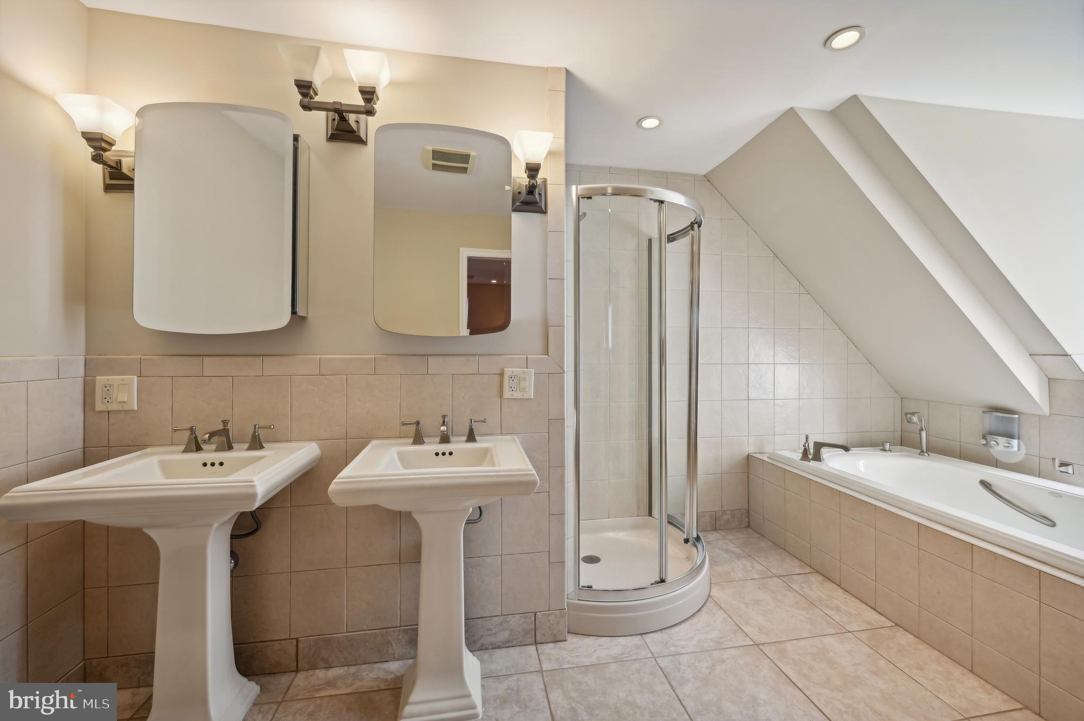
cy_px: 360
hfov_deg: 104.3
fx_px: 421
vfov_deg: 81.1
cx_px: 542
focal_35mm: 14
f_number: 8
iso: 400
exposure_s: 1/15
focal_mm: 14
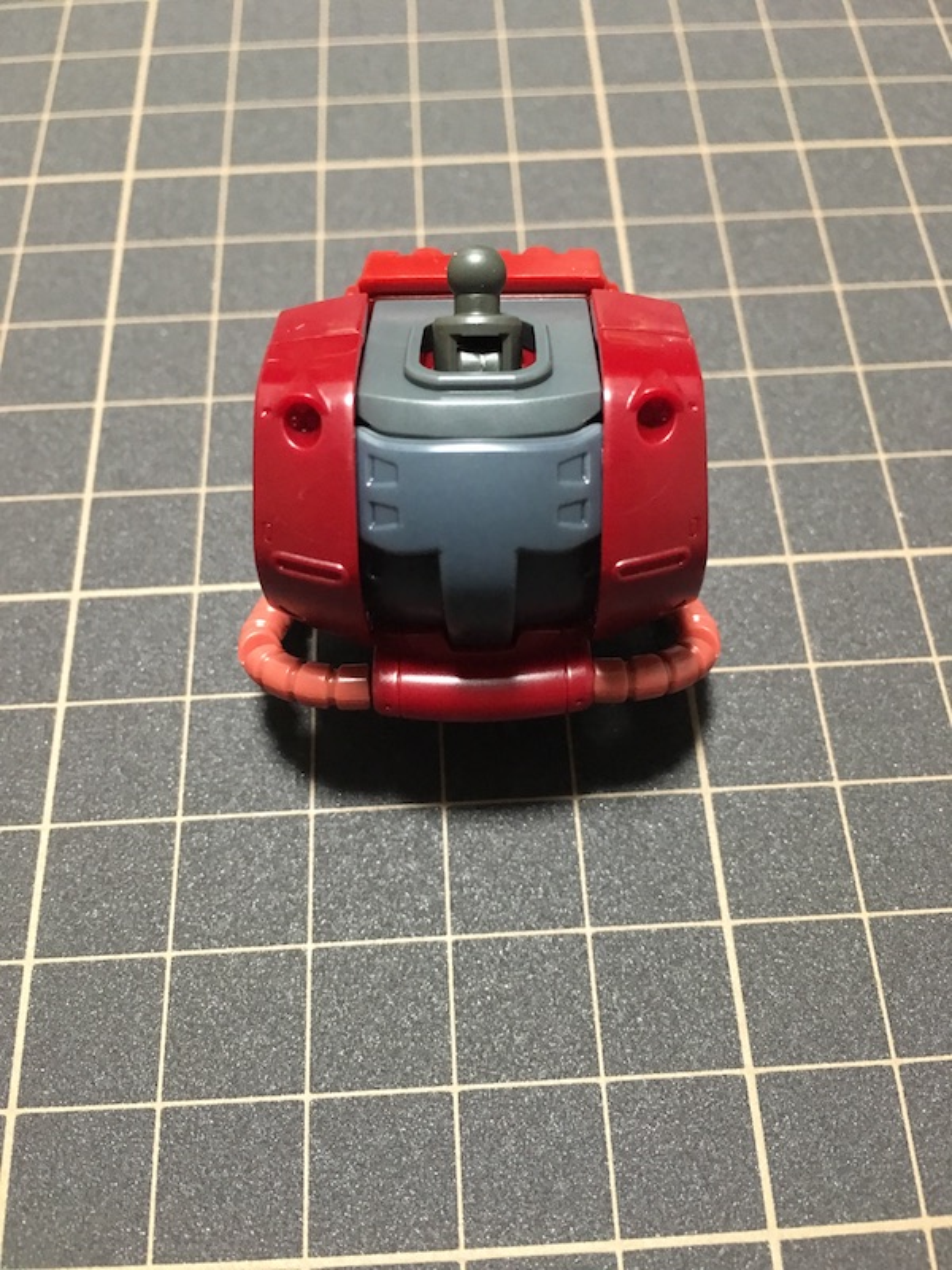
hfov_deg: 48.2
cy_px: 635
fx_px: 1063
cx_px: 476
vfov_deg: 61.7
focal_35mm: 29
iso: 80
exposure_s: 1/4
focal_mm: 4.15
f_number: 2.2
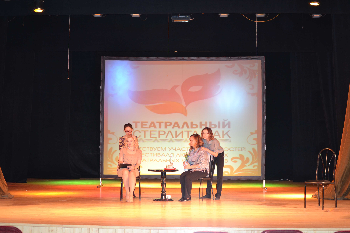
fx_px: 510
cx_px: 175
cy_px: 116
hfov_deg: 37.9
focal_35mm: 52
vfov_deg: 25.8
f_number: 2.2
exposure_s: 1/60
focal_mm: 35
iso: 400
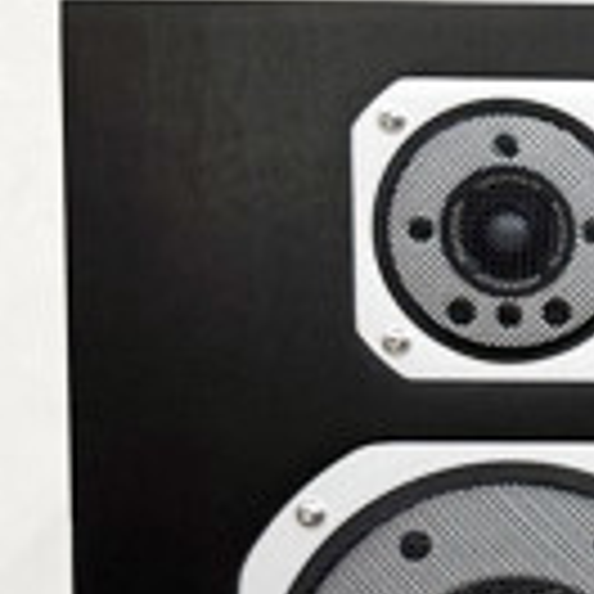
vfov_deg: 12.9
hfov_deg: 10.8
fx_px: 2504
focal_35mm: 129
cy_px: 868
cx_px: 1580
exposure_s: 1/100
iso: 100
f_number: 1.8
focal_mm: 6.8
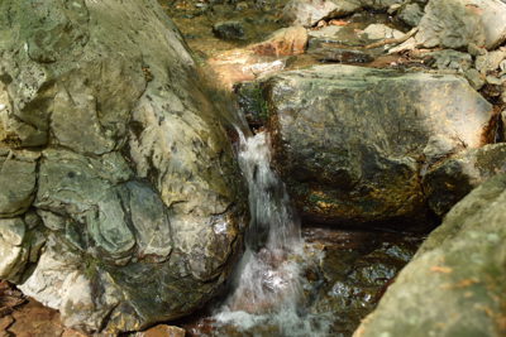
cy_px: 168
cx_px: 253
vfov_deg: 26.5
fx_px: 717
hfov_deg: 38.9
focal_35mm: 51
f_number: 5.6
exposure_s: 1/25
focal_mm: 34
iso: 320
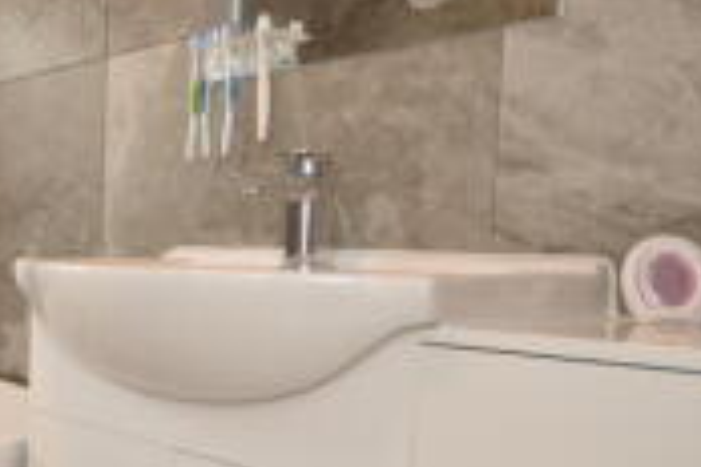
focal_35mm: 41
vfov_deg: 32.6
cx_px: -185
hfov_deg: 34.9
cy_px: 268
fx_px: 798
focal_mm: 10
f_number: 4
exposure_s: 1/60
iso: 280
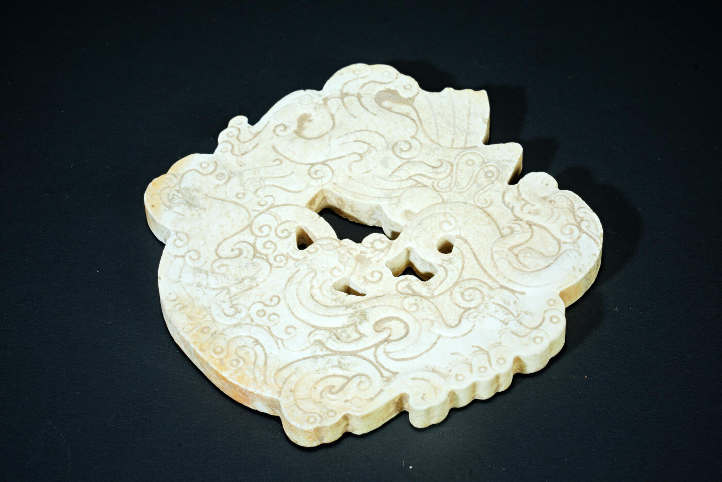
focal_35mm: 135
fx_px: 2708
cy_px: 241
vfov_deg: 10.2
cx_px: 361
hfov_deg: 15.2
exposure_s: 1/160
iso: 100
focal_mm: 90
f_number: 20
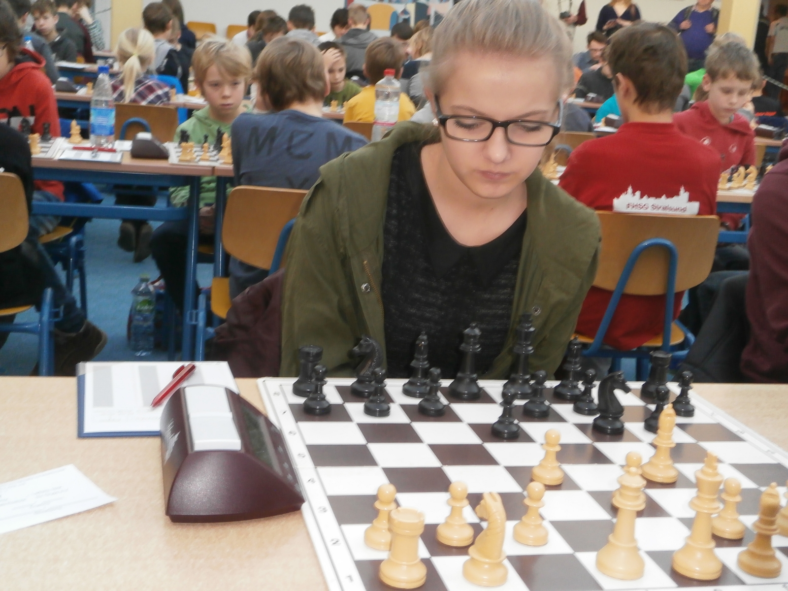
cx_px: 394
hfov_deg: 40.4
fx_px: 1070
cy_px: 296
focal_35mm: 47
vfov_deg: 30.9
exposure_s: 1/40
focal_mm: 8.3
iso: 200
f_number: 3.4
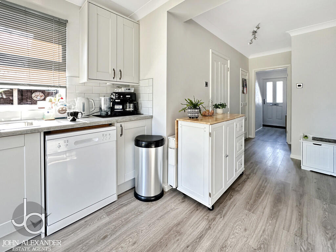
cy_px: 126
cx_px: 168
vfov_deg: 85.7
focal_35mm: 14
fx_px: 136
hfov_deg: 102.1
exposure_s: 1/93
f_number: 2.2
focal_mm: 2.22
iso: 320
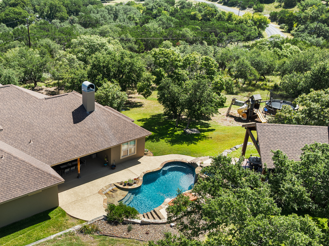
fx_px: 342
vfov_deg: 39.1
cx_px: 105
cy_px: 165
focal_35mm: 36
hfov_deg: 50.3
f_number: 2.8
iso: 140
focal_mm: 12.29
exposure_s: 1/2500
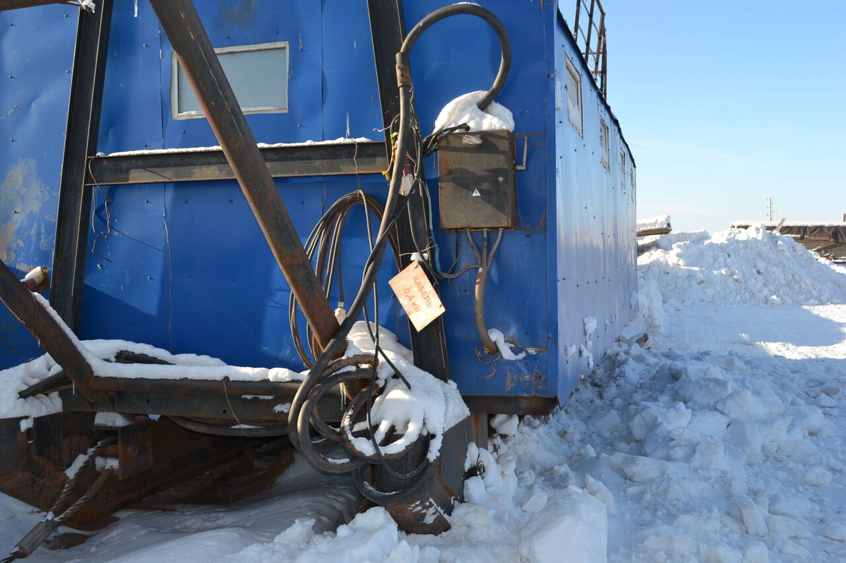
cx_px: 423
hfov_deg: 53.1
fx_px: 846
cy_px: 282
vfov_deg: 36.9
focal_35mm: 36
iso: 100
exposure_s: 1/200
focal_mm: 24
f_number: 5.6
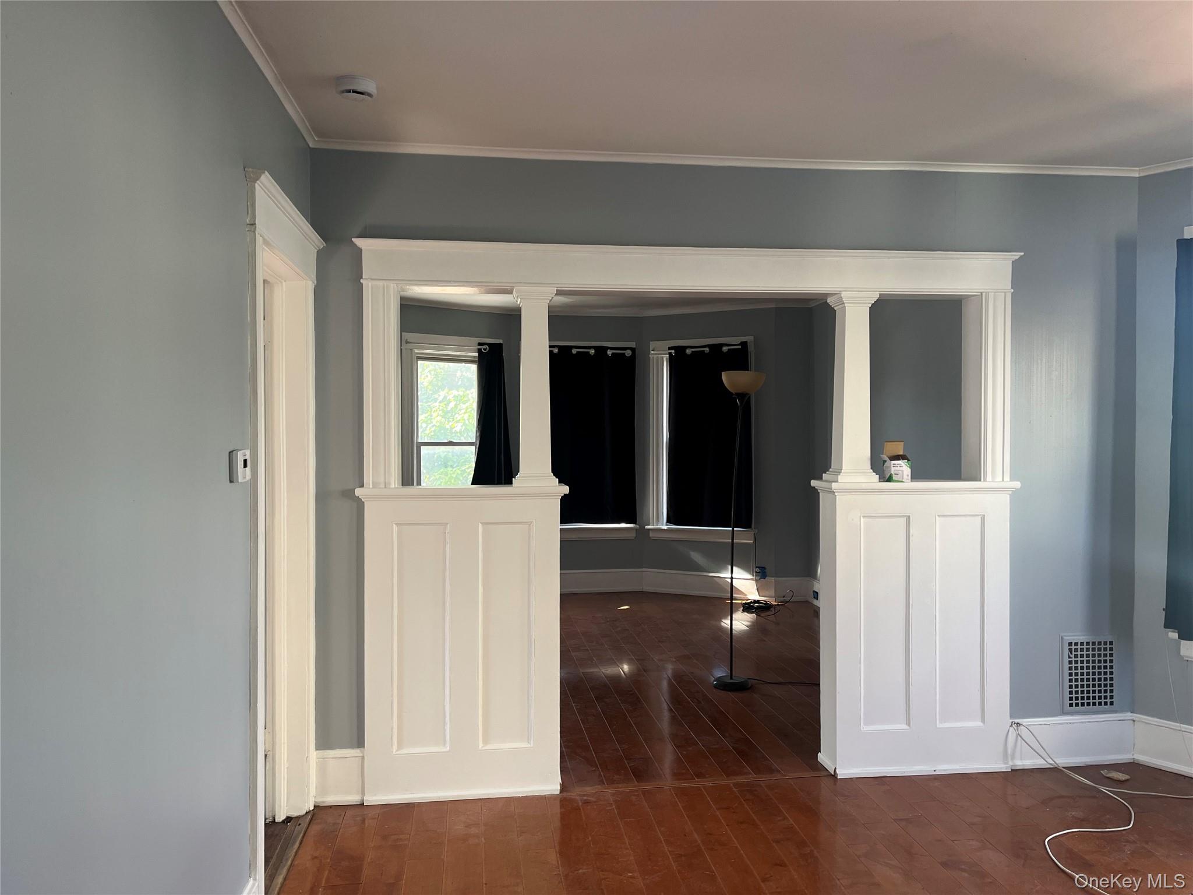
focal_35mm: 26
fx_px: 896
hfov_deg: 67.3
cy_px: 448
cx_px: 596
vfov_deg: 53.1
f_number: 1.6
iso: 100
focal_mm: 5.1
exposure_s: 1/121
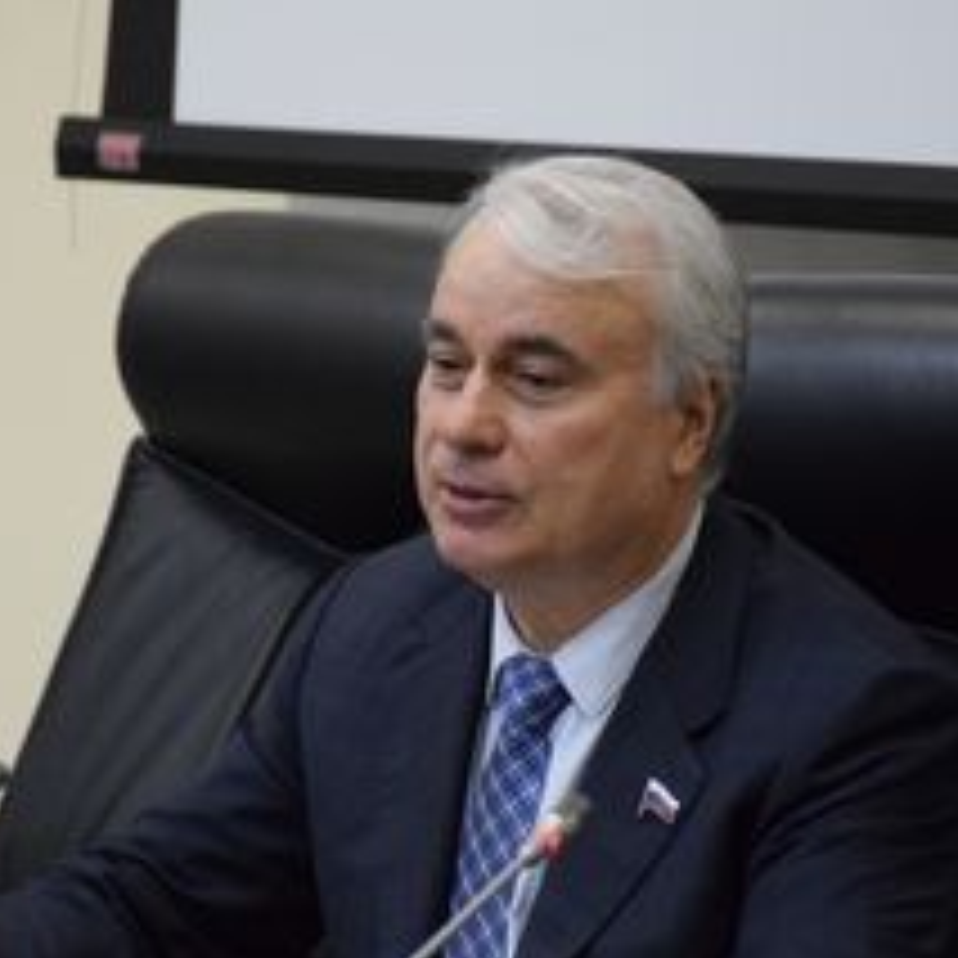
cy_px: 488
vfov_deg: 6.3
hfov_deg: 6.3
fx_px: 8704
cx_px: 427
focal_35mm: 278
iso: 3200
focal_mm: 116
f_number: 5.6
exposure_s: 1/250
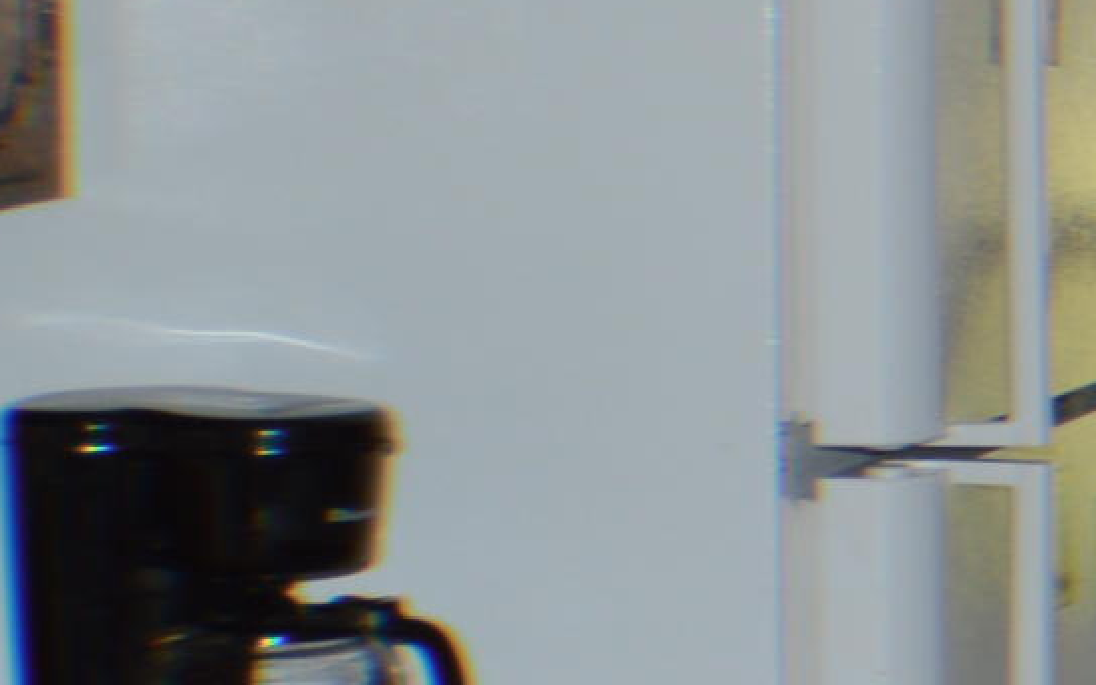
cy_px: 244
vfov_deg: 6.0
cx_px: 2603
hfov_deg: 8.7
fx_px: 6541
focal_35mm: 219
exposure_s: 1/125
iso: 160
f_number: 4.2
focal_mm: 26
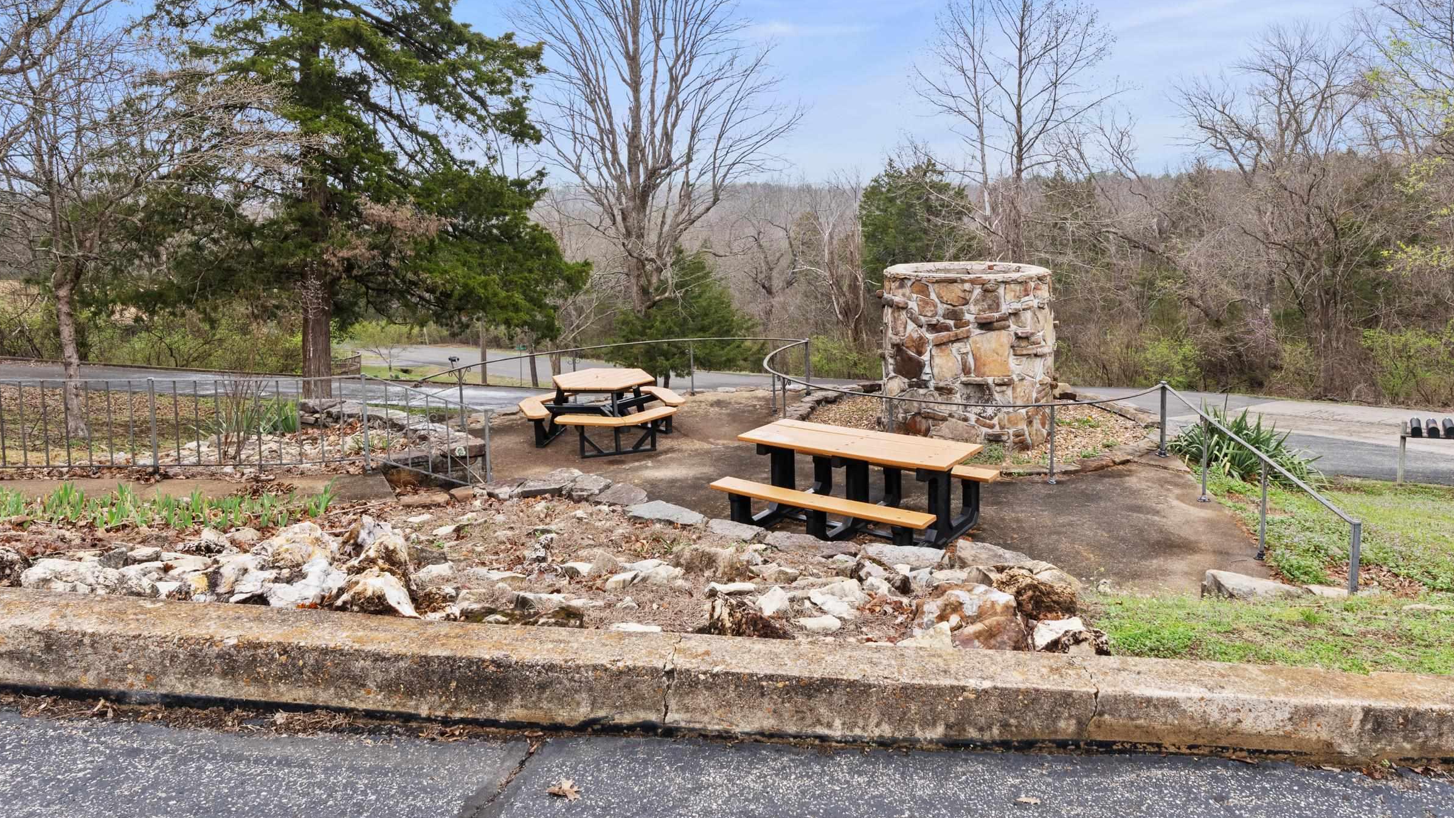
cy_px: 329
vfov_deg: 48.3
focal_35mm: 23
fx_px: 906
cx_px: 712
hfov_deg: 77.5
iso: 200
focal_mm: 14.3
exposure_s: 1/30
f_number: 9
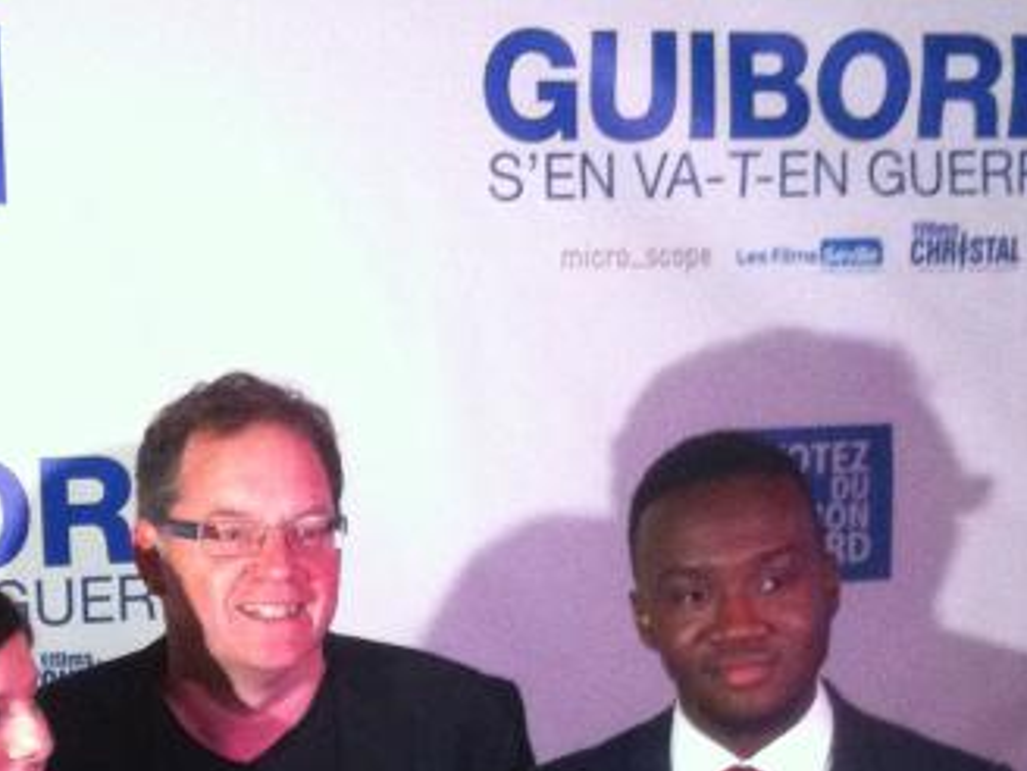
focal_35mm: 109
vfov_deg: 13.3
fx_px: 3234
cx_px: 404
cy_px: 900
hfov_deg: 18.0
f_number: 2.8
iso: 500
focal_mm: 3.85
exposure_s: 1/15
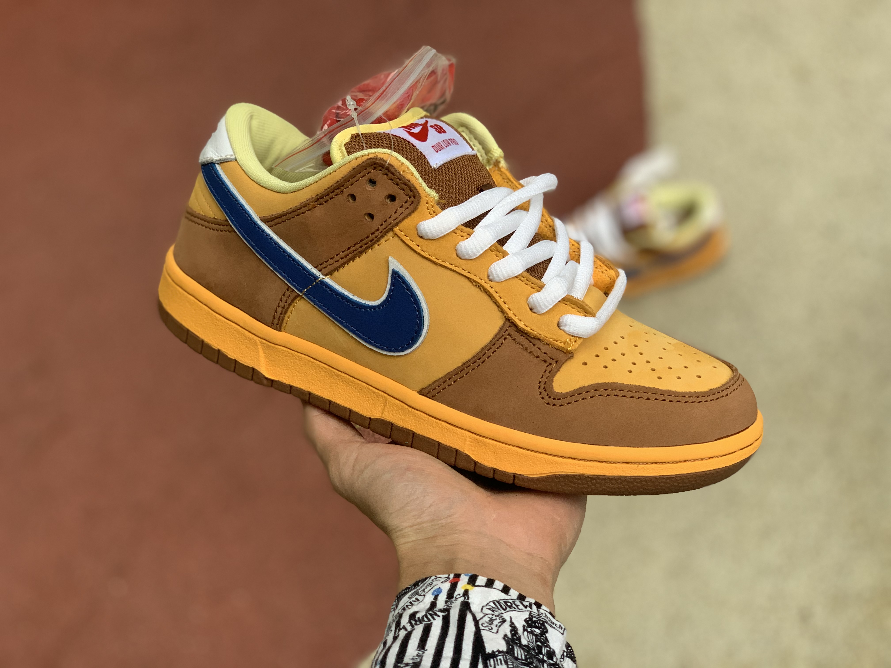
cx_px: 446
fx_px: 1338
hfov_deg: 36.8
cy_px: 334
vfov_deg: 28.0
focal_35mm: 52
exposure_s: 1/122
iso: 64
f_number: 2.4
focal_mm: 6
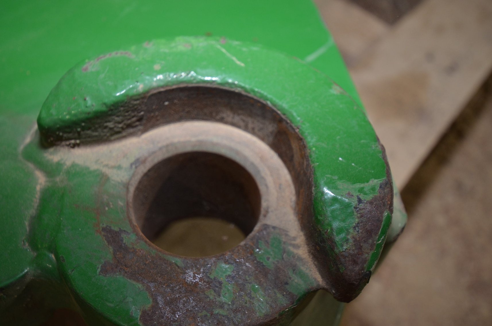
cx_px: 246
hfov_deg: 53.2
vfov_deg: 36.7
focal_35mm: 36
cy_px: 163
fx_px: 491
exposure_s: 1/60
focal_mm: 24
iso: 640
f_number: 4.5
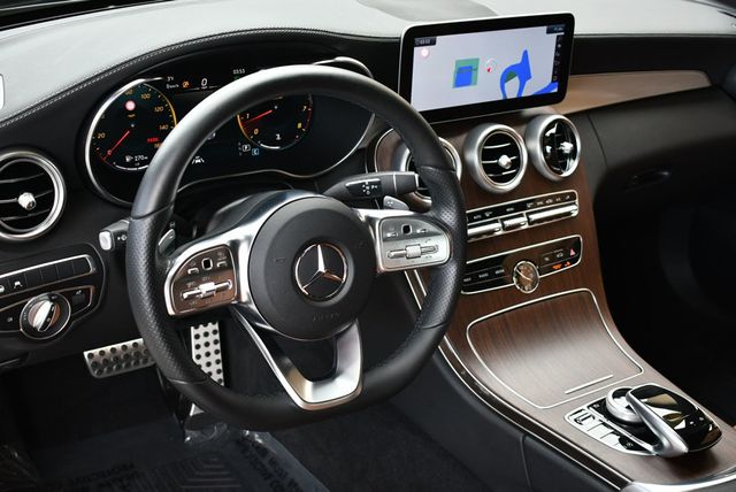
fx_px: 982
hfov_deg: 41.1
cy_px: 246
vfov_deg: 28.1
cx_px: 368
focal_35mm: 48
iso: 800
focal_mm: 24
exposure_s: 1/250
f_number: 3.8
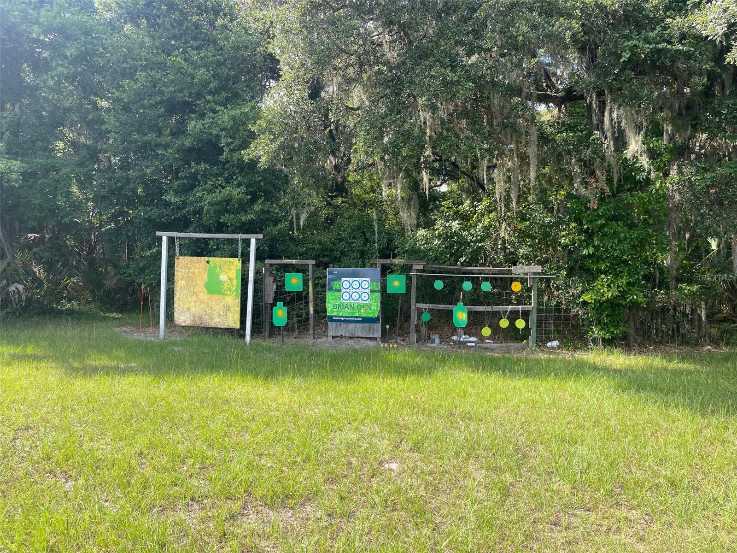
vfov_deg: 53.1
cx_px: 368
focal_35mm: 26
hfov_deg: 67.3
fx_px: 554
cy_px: 276
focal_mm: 5.1
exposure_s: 1/484
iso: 32
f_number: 1.6
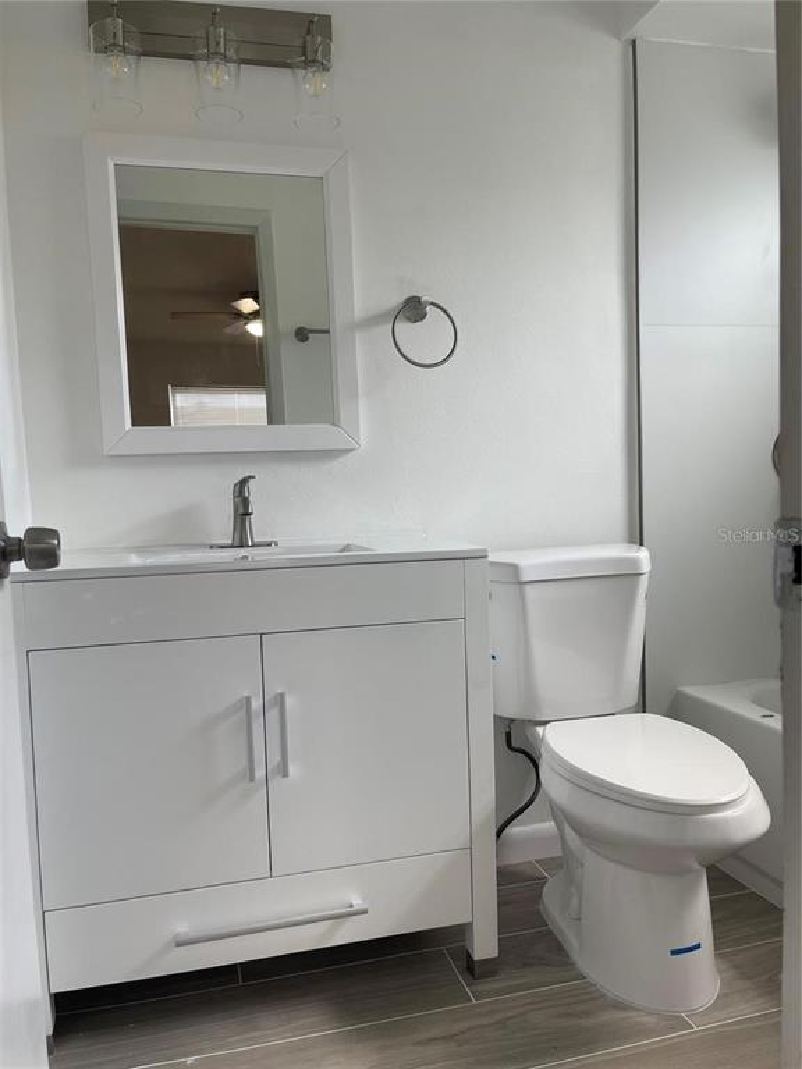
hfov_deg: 54.9
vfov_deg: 69.4
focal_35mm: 25
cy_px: 534
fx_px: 772
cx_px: 401
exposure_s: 1/120
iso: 64
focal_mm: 5.1
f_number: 1.6
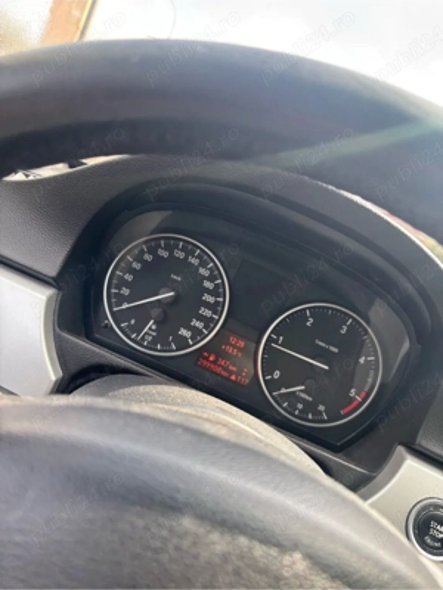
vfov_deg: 67.3
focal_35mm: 26
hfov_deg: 53.1
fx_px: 444
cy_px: 295
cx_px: 222
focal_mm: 5.96
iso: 40
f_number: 1.6
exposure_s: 1/121
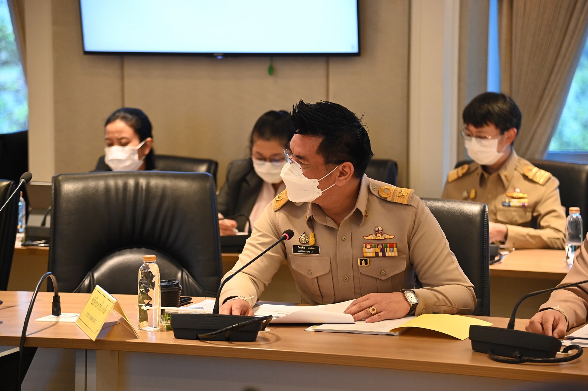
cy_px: 196
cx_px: 294
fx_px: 1959
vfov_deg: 11.4
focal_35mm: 120
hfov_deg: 17.1
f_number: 4
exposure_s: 1/125
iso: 2800
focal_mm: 120
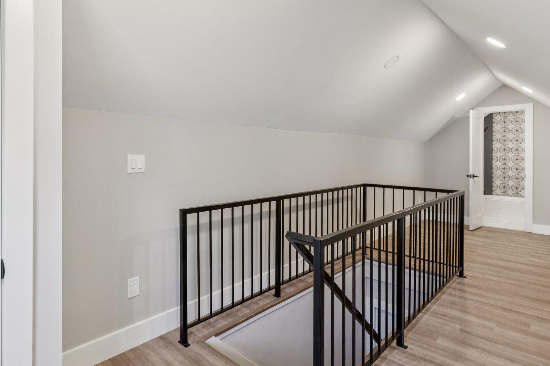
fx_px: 321
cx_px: 236
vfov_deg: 59.3
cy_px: 159
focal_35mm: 21
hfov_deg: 80.7
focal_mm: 10
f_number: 9
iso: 250
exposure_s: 1/6
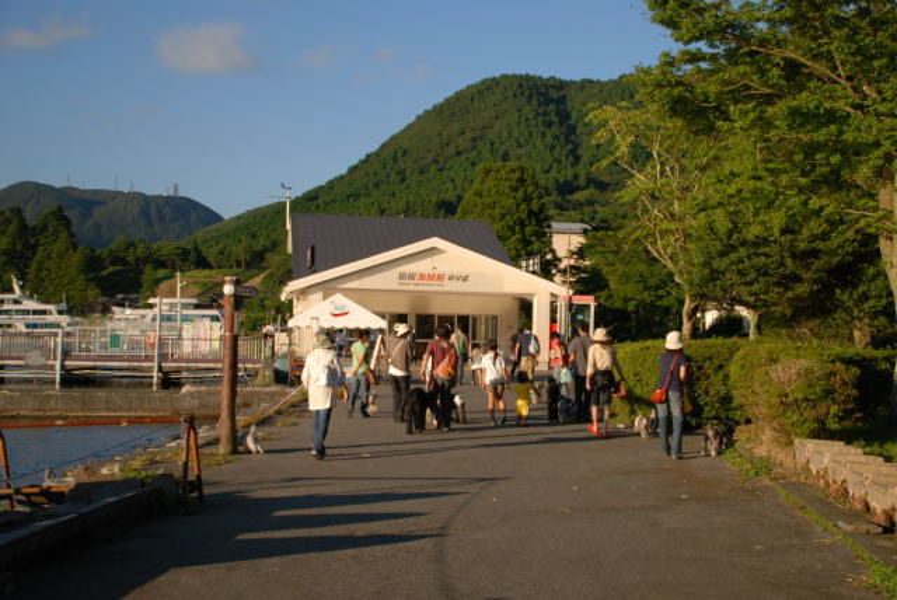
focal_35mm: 48
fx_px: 1197
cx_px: 448
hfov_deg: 41.1
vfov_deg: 28.1
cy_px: 300
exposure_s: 1/400
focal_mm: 32
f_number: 4.2
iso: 200
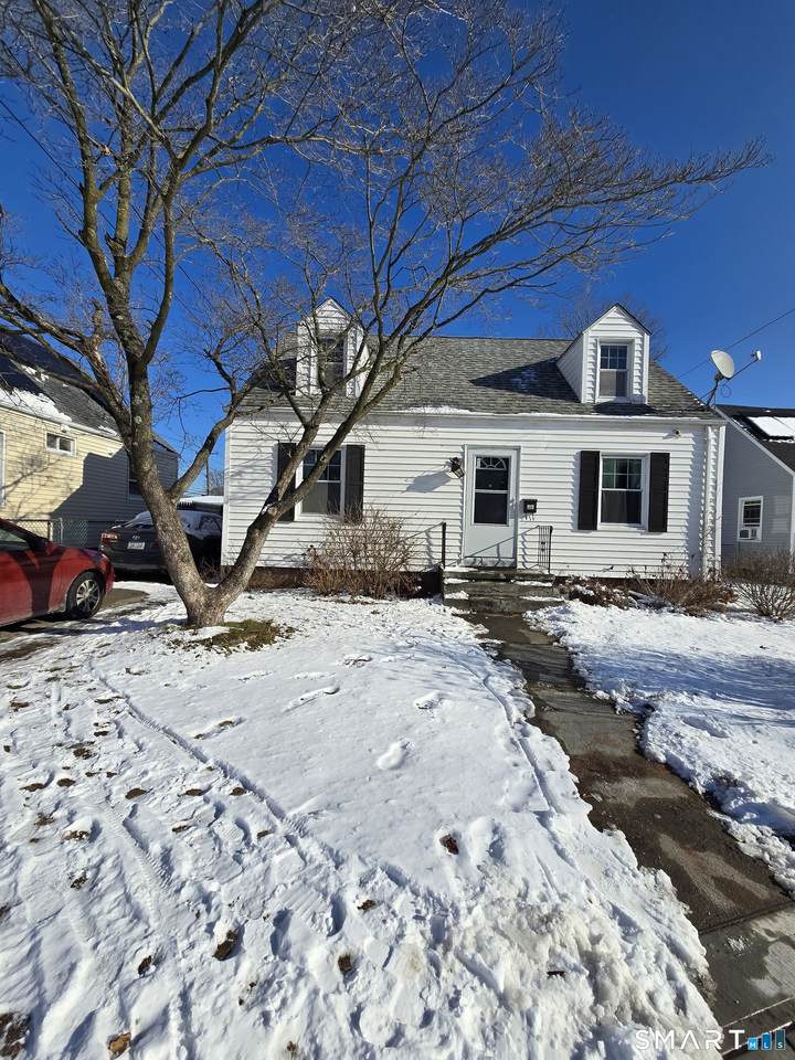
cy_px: 530
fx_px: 398
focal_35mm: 13
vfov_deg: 106.2
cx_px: 398
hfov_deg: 89.9
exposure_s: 1/3850
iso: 50
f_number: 2.2
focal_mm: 2.2
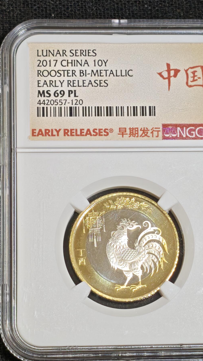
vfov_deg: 18.2
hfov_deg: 10.3
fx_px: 1129
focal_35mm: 118
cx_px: 118
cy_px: 181
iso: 50
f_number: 1.5
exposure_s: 1/860
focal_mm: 4.94
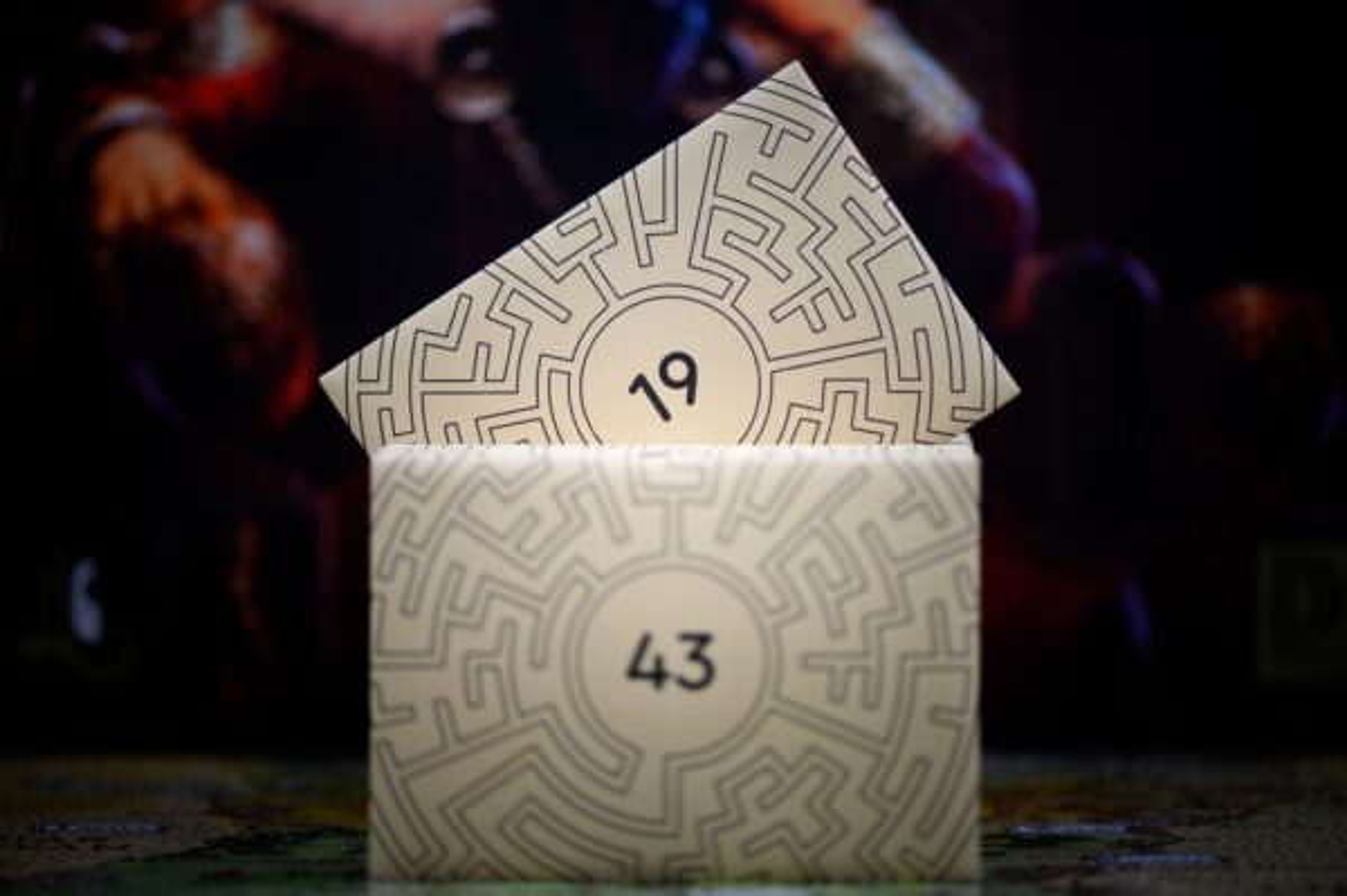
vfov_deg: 13.0
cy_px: 448
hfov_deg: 19.5
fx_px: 3925
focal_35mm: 105
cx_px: 674
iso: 250
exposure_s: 1/160
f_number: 3
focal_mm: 105
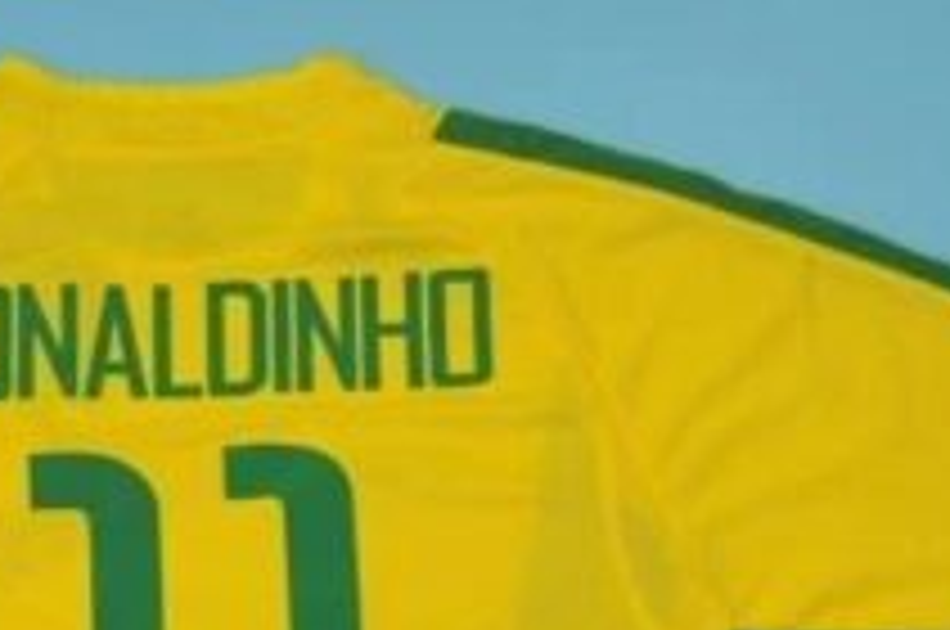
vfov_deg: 13.8
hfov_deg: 21.5
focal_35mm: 94
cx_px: 203
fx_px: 2477
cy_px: 896
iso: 200
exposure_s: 1/200
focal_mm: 22
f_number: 4.5
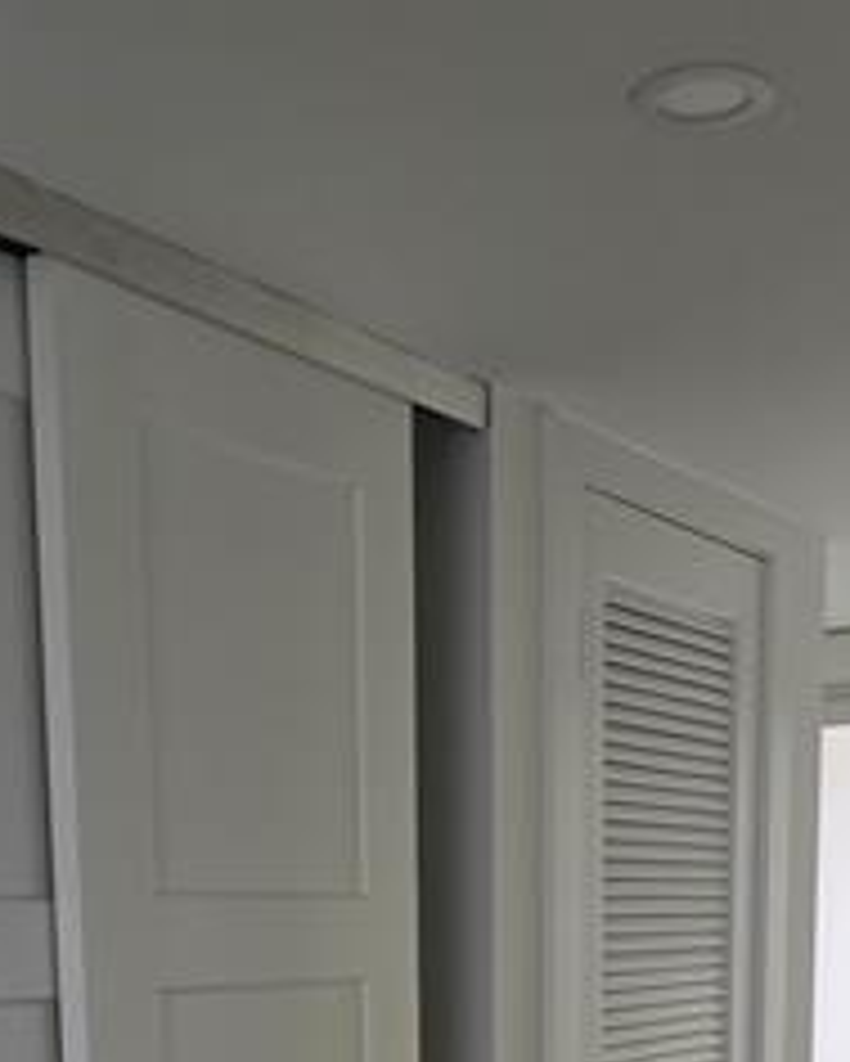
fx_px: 1791
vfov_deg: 29.4
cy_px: 1202
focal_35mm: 57
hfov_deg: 26.7
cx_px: 481
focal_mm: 6.3
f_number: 1.7
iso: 32
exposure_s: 1/180
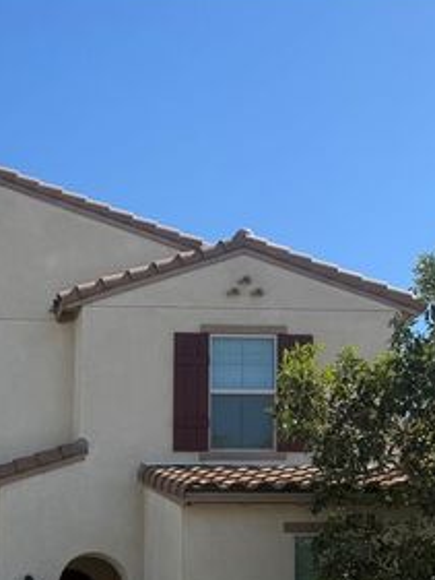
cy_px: 670
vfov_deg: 29.7
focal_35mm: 57
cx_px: -49
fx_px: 954
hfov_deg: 23.9
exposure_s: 1/3584
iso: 80
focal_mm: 6.76
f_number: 1.78
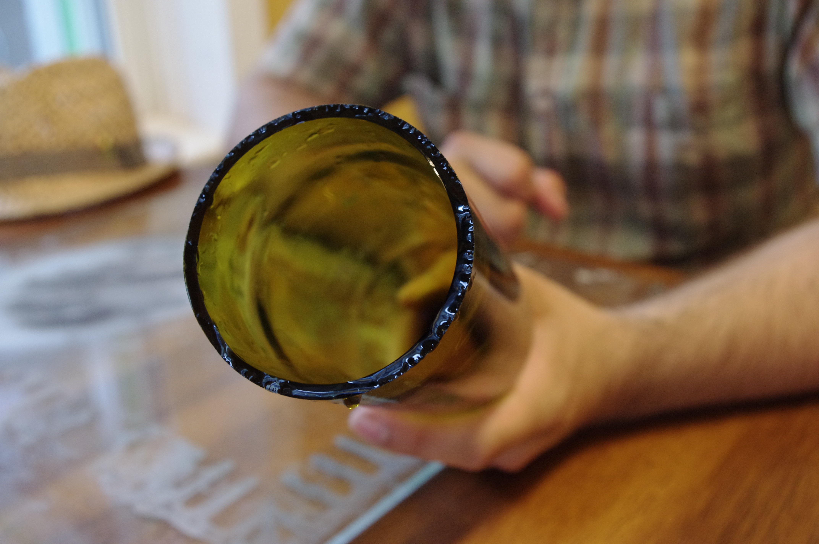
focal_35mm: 42
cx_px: 410
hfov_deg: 46.4
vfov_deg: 31.8
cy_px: 272
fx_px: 954
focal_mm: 28.13
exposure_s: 1/60
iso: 1600
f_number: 5
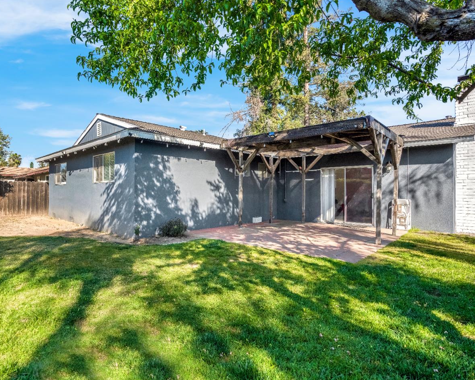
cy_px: 191
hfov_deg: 82.4
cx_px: 192
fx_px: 267
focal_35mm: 19
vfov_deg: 70.9
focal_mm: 16
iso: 640
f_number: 7.1
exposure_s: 1/640
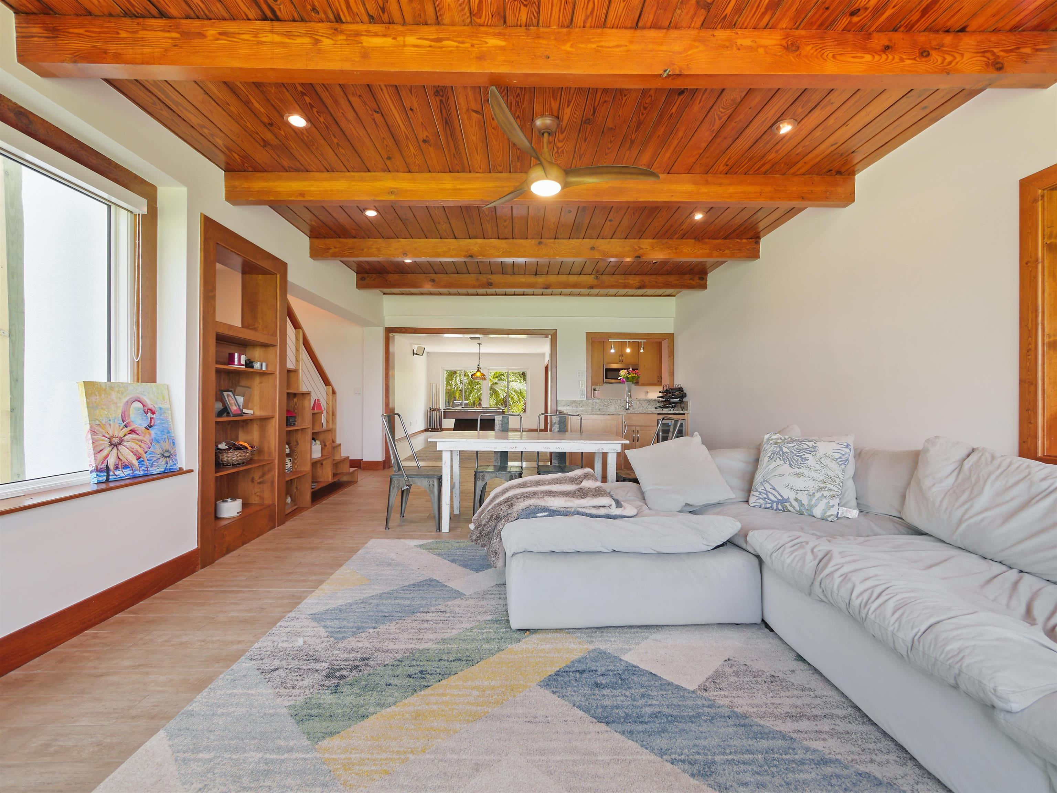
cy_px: 396
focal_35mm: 14
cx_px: 528
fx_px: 427
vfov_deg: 85.7
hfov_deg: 102.1
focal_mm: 7
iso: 400
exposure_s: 1/50
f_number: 4
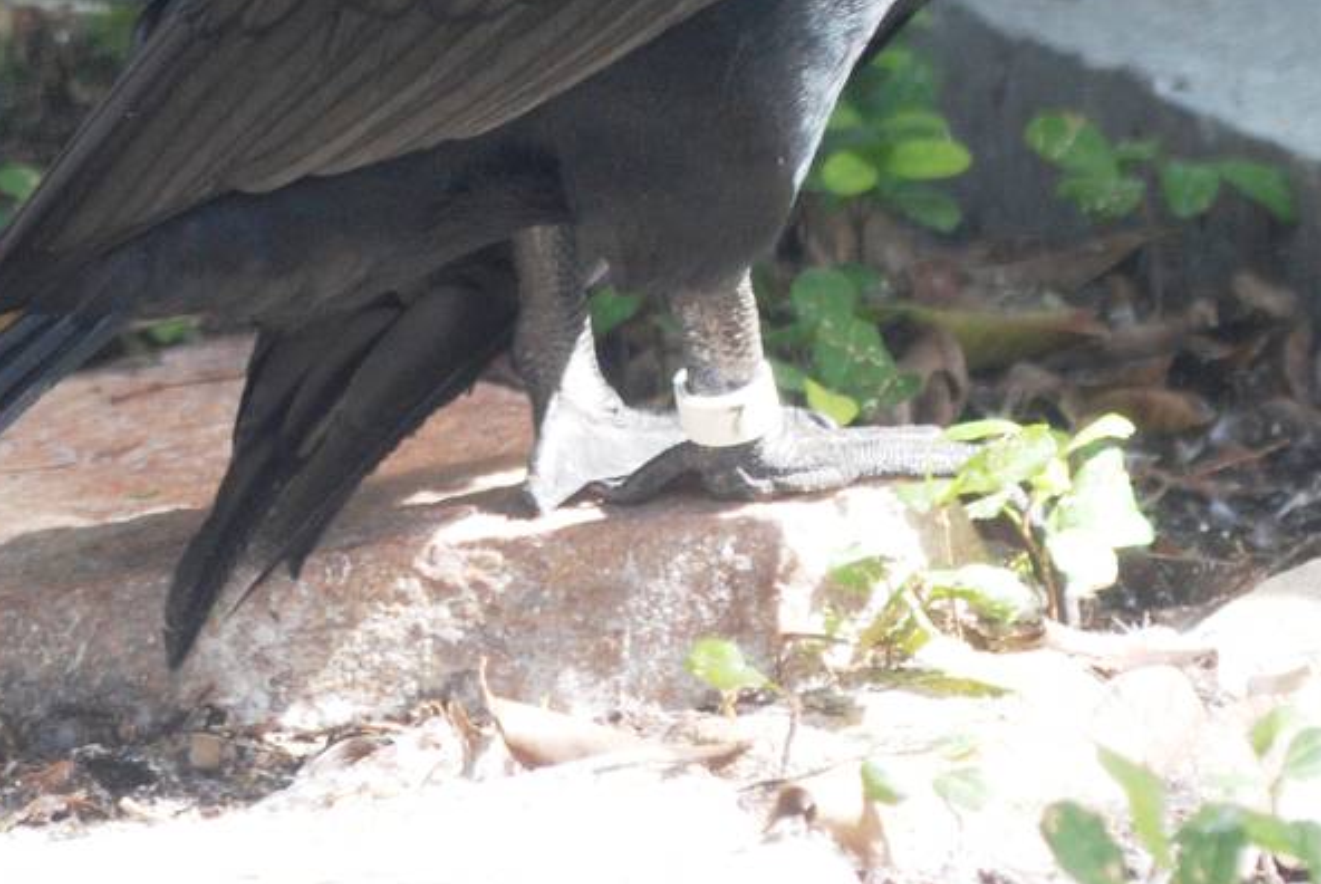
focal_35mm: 608
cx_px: 611
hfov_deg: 3.4
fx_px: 22332
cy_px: -151
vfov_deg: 2.3
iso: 400
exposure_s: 1/100
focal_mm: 150
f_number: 4.5
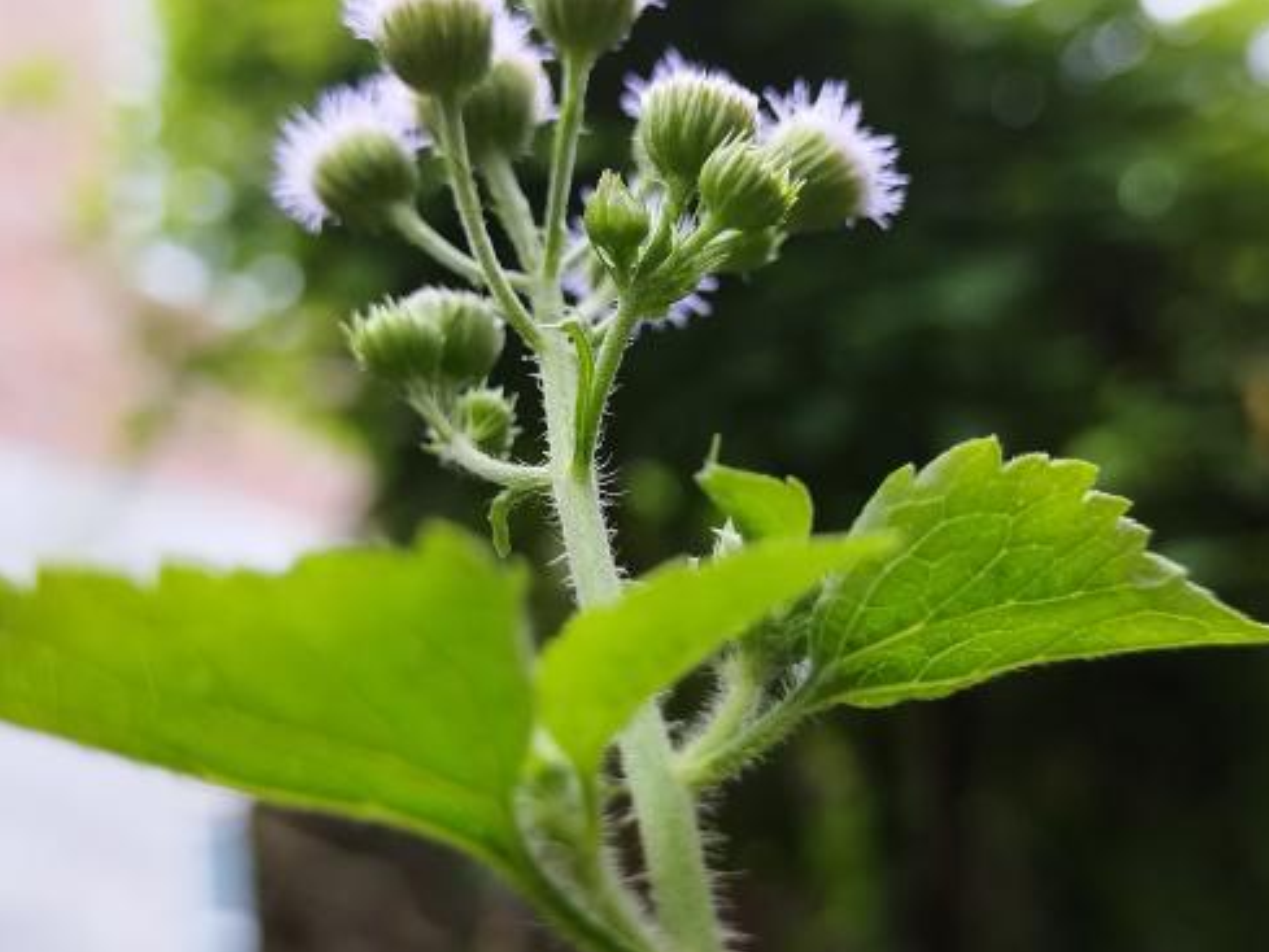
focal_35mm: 46
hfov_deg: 41.2
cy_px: 484
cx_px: 644
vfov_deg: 31.5
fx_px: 1687
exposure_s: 1/100
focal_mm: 6.24
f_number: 1.9
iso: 217
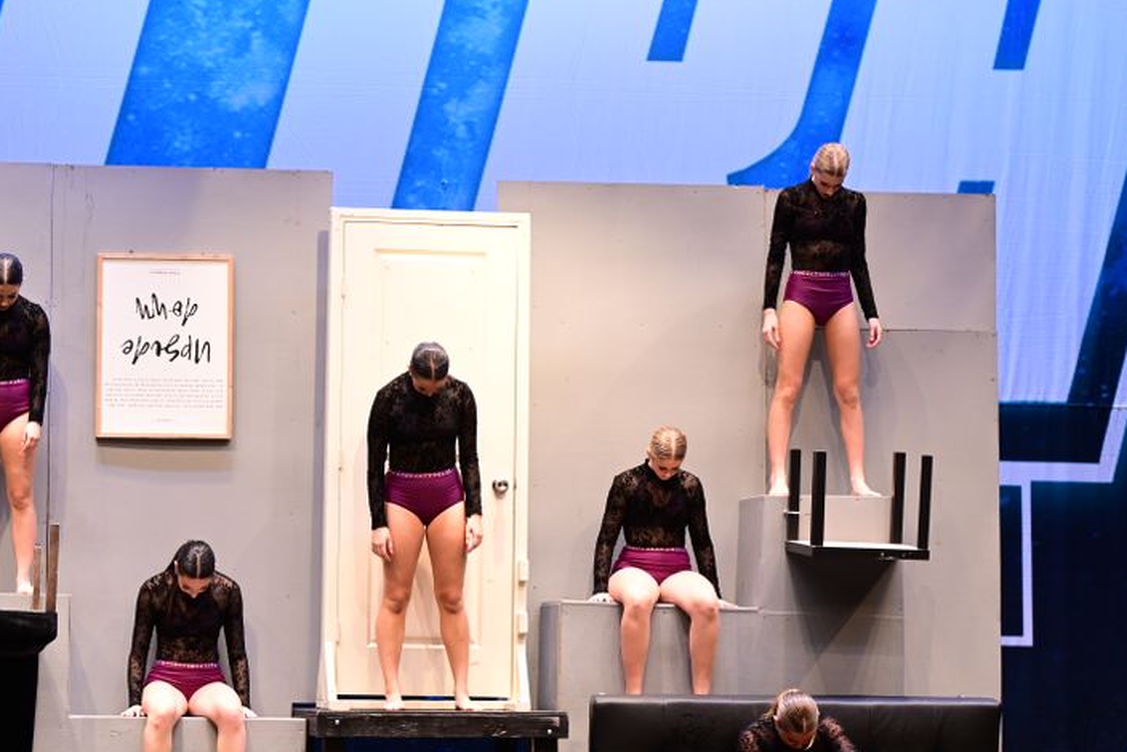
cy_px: 394
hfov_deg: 16.0
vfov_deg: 10.7
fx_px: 4009
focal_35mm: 128
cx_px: 431
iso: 2500
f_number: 3.5
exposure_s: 1/800
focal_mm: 88
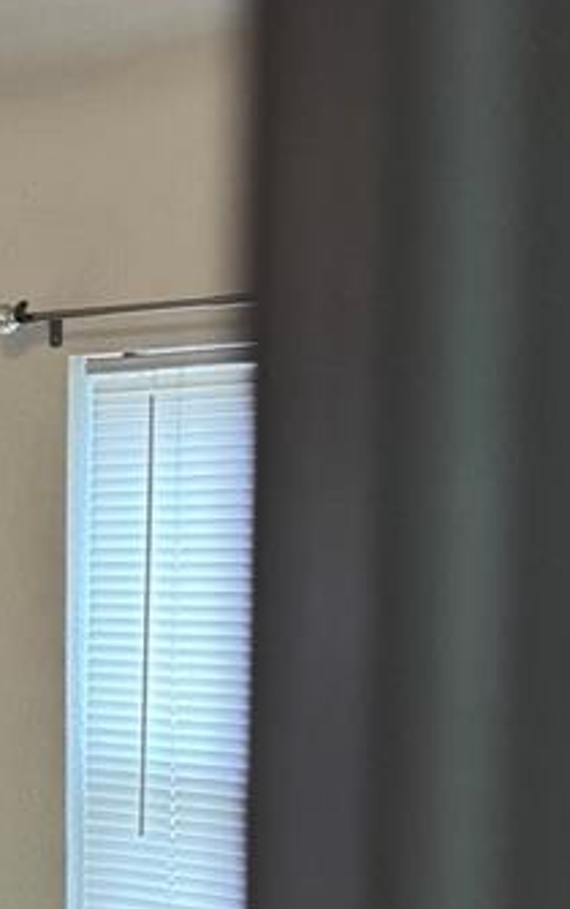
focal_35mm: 91
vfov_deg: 22.6
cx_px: -475
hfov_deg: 13.0
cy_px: 681
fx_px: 2257
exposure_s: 1/60
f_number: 1.78
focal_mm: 6.76
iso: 200
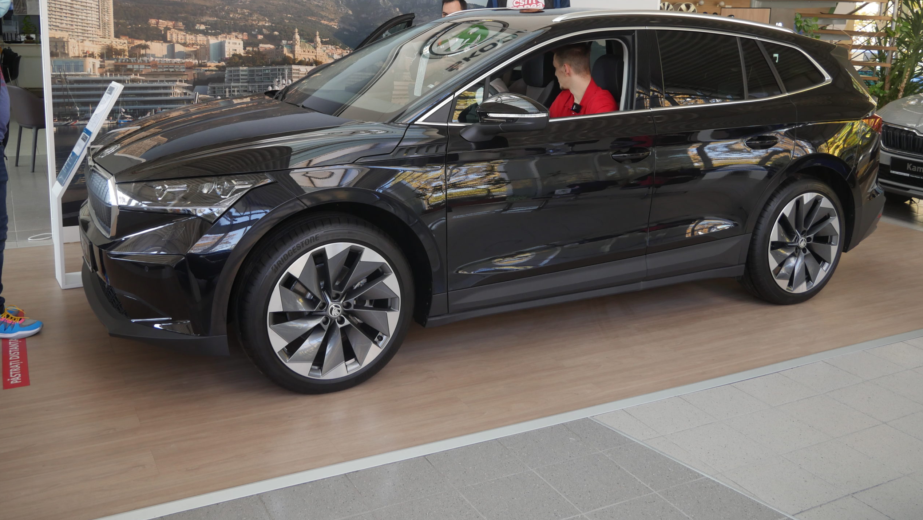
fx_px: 808
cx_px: 463
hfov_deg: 59.5
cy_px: 171
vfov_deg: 35.3
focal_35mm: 33
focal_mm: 15
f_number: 3.7
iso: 320
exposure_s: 1/60
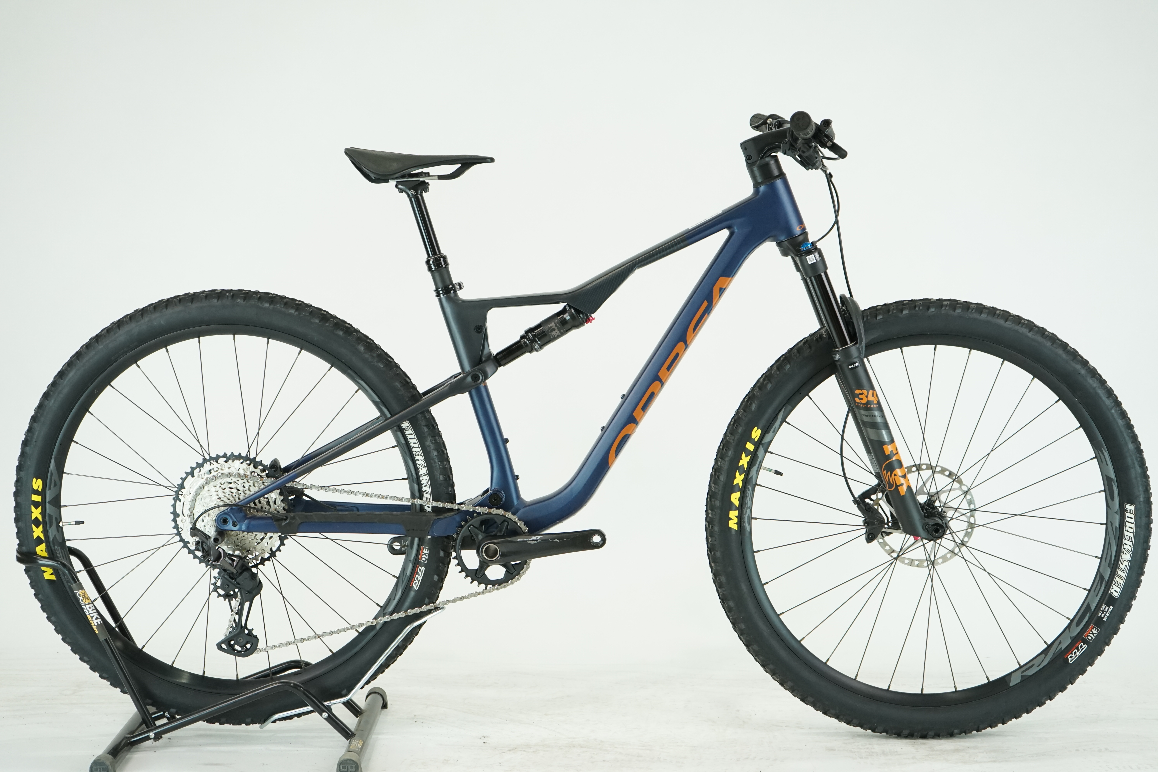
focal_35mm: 57
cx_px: 579
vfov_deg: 23.8
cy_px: 386
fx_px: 1833
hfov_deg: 35.1
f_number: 5.6
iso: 1600
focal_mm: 57
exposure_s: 1/200
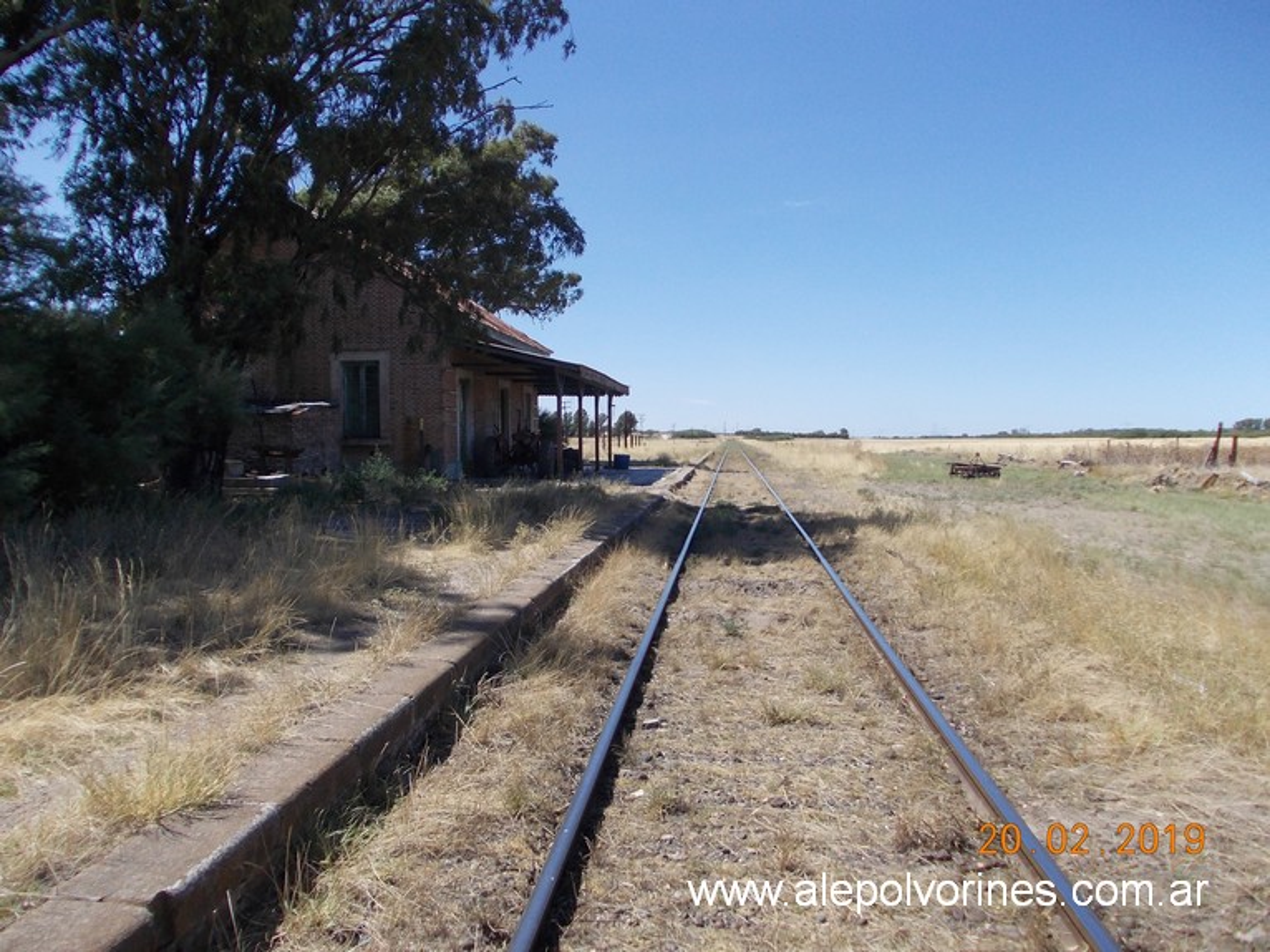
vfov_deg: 49.7
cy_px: 476
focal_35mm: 28
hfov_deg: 63.5
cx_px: 635
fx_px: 1027
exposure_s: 1/400
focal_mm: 4
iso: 80
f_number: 5.4
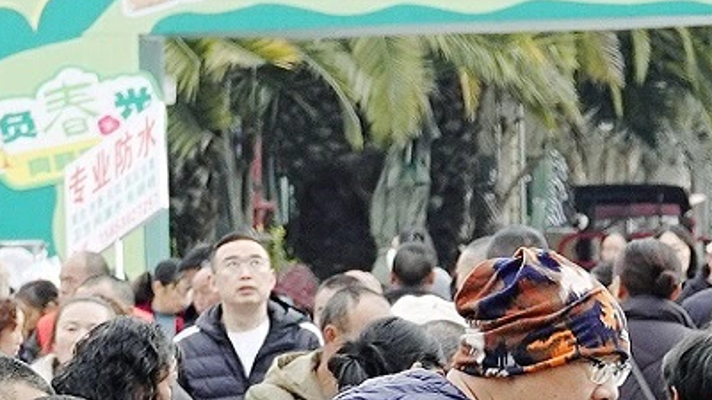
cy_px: 564
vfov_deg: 2.5
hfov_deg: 4.5
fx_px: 9119
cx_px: 684
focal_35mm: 483
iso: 125
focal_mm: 44.93
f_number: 4
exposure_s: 1/125
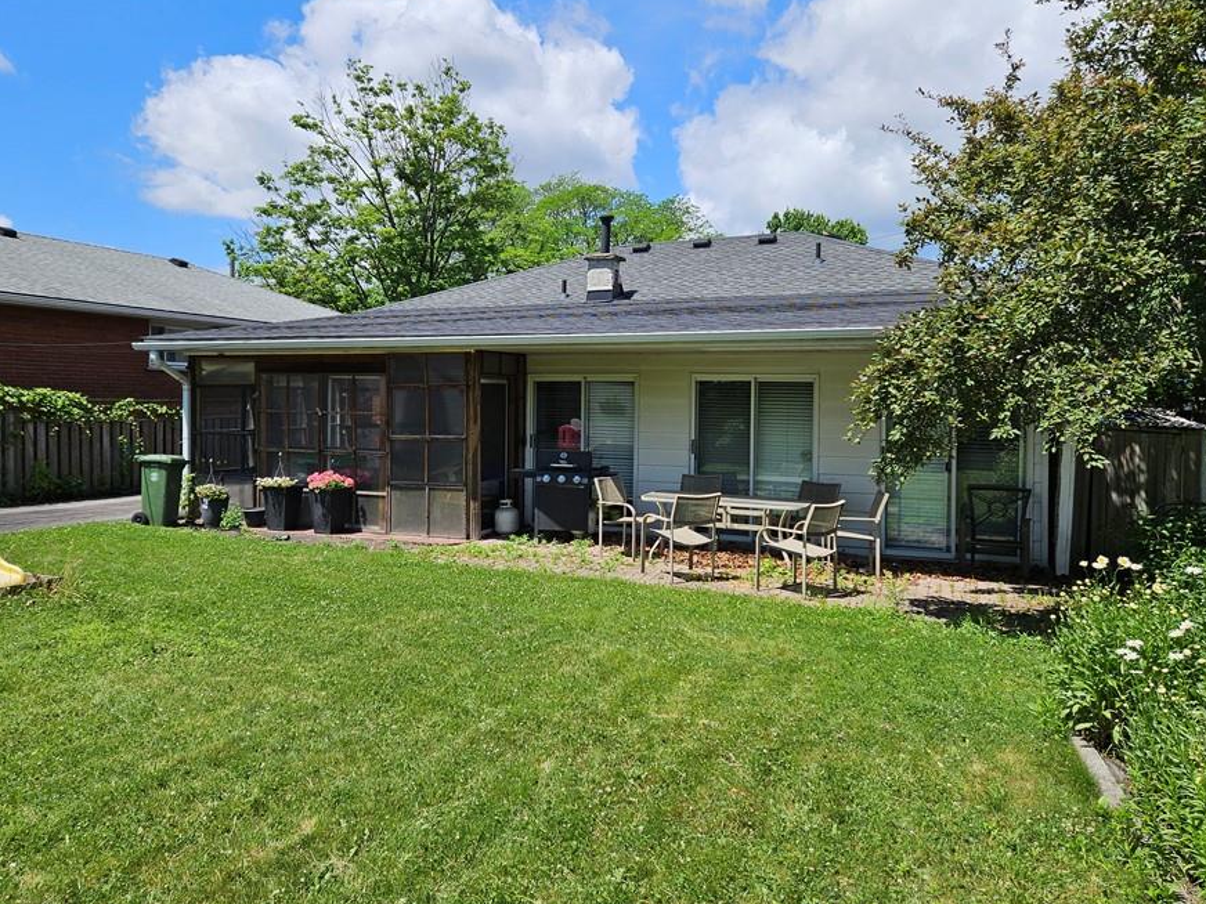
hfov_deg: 65.3
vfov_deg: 51.3
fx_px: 941
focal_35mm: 27
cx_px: 573
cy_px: 408
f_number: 1.8
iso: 25
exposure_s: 1/2321
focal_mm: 5.4
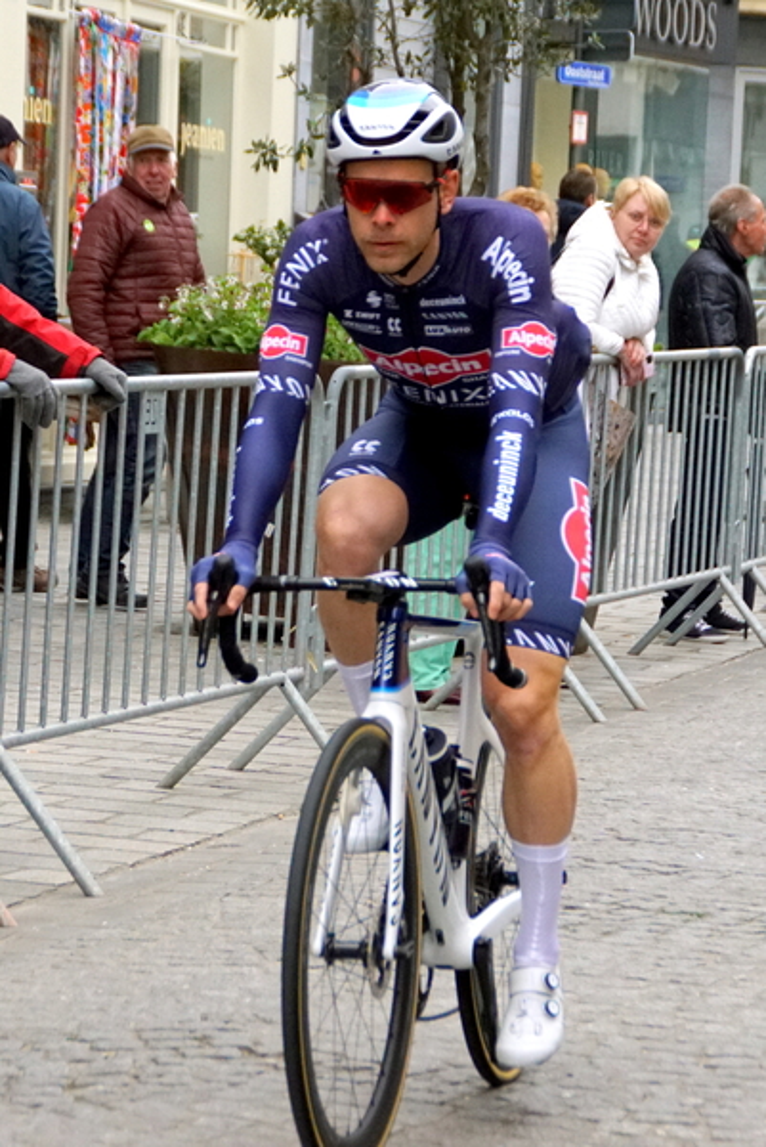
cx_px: 383
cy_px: 574
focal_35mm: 105
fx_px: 3345
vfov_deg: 19.4
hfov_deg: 13.1
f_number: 5.6
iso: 1600
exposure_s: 1/2000
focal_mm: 70
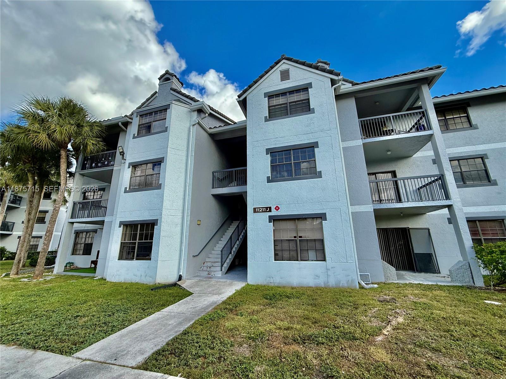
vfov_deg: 85.7
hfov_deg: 102.1
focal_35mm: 14
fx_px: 205
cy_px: 190
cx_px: 253
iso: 50
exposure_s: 1/901
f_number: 2.2
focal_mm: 2.22
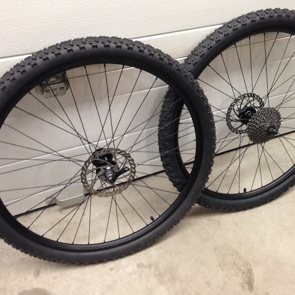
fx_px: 386
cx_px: 158
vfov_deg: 41.9
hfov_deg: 41.8
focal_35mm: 40
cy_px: 146
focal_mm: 4.12
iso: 160
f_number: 2.4
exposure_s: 1/20
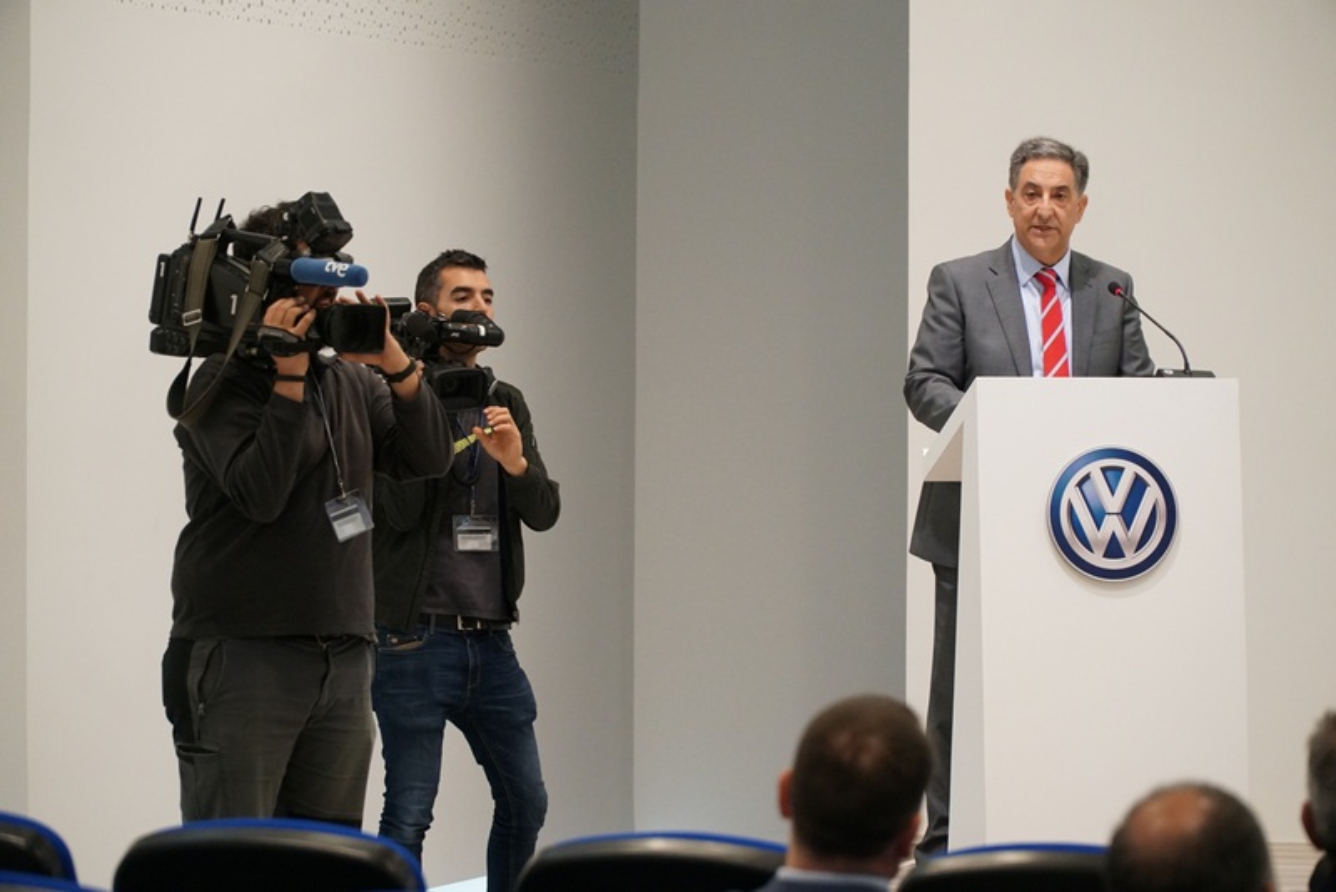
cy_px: 446
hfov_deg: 13.0
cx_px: 668
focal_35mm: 158
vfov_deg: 8.7
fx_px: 5847
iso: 2500
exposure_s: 1/320
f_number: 4
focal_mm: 105
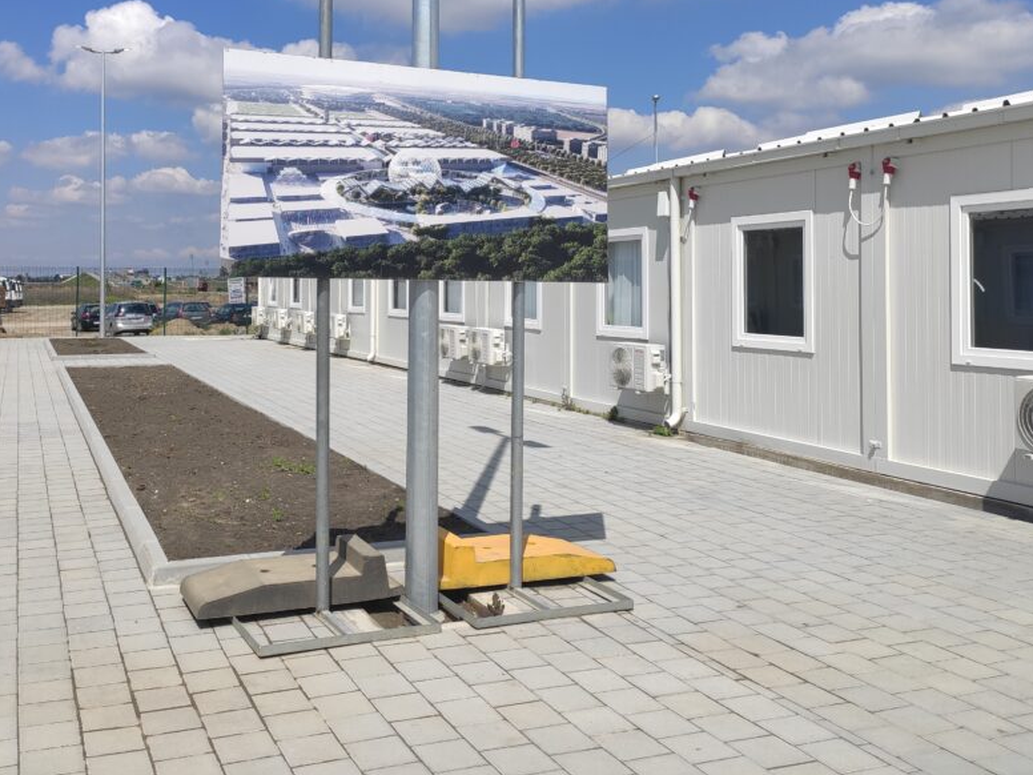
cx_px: 379
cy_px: 265
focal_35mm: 33
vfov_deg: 42.4
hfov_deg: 54.6
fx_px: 985
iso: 112
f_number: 1.79
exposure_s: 1/2367
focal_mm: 4.74
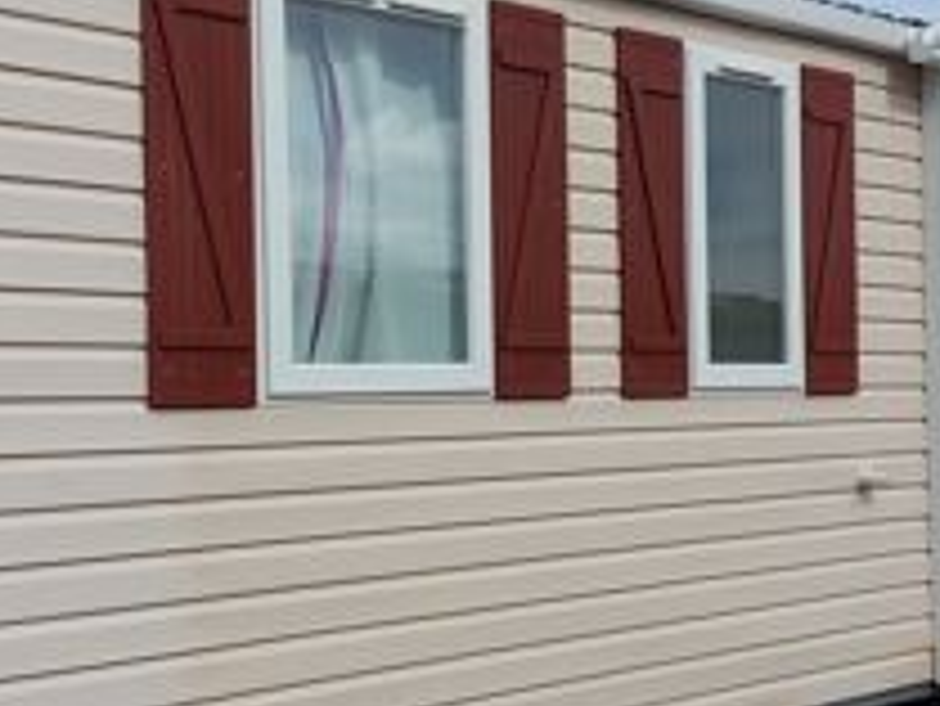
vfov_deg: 26.6
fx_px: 1494
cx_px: 490
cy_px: 369
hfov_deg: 34.9
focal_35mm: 55
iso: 32
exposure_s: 1/1578
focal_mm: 5.23
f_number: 1.8
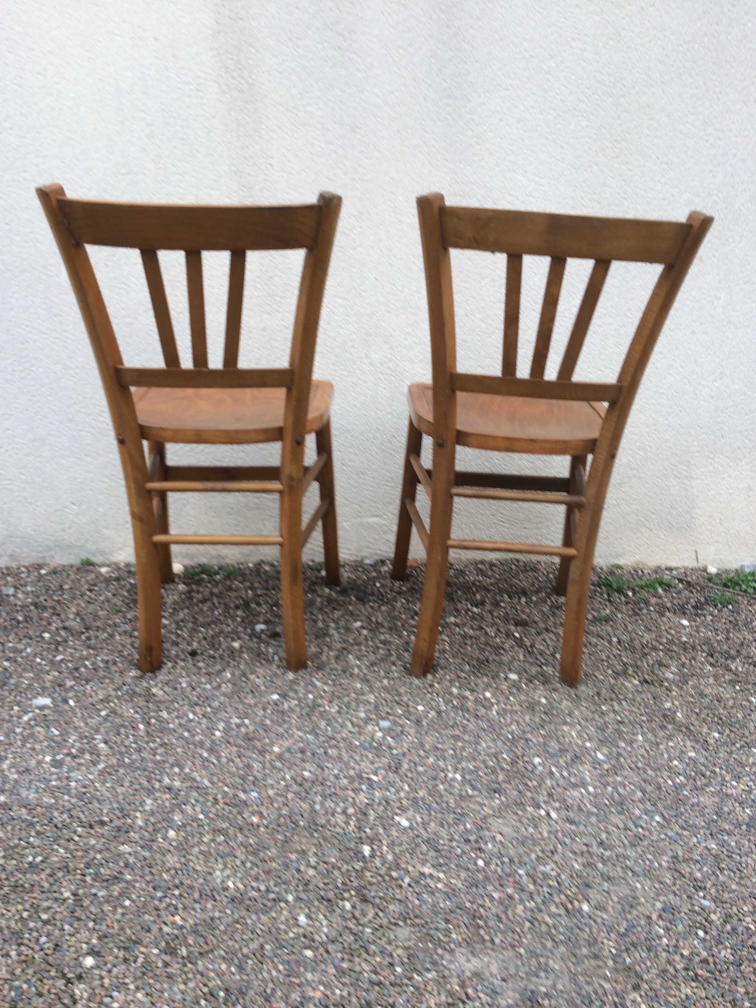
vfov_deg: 61.7
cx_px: 378
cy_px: 504
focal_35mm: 29
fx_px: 844
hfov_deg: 48.2
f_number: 2.2
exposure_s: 1/161
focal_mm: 4.15
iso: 32
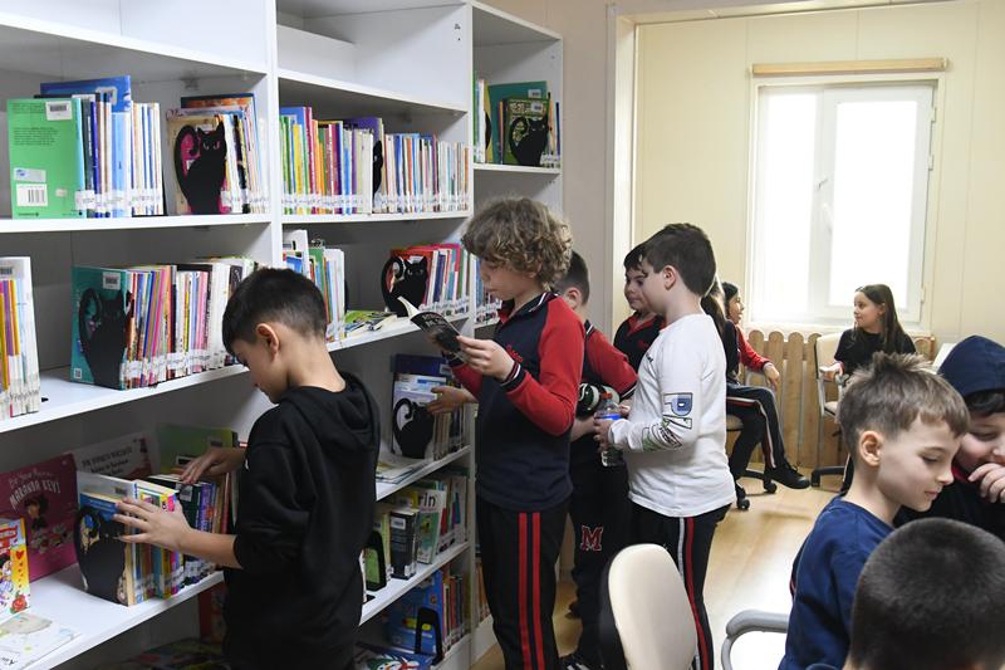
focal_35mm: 36
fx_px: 1005
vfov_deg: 36.9
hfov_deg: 53.1
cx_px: 502
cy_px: 335
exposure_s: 1/125
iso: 4000
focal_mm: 24
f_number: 5.6
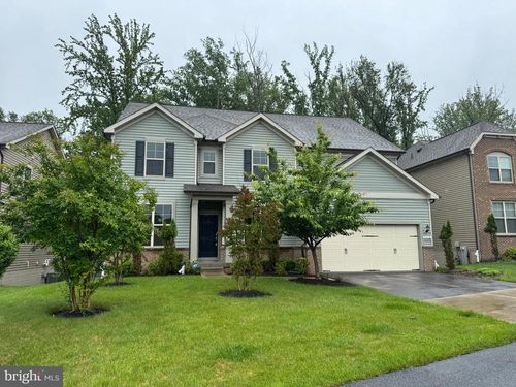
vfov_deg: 56.8
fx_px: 358
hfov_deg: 71.6
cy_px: 194
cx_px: 258
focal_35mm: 24
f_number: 1.78
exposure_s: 1/1456
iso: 80
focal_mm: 6.76
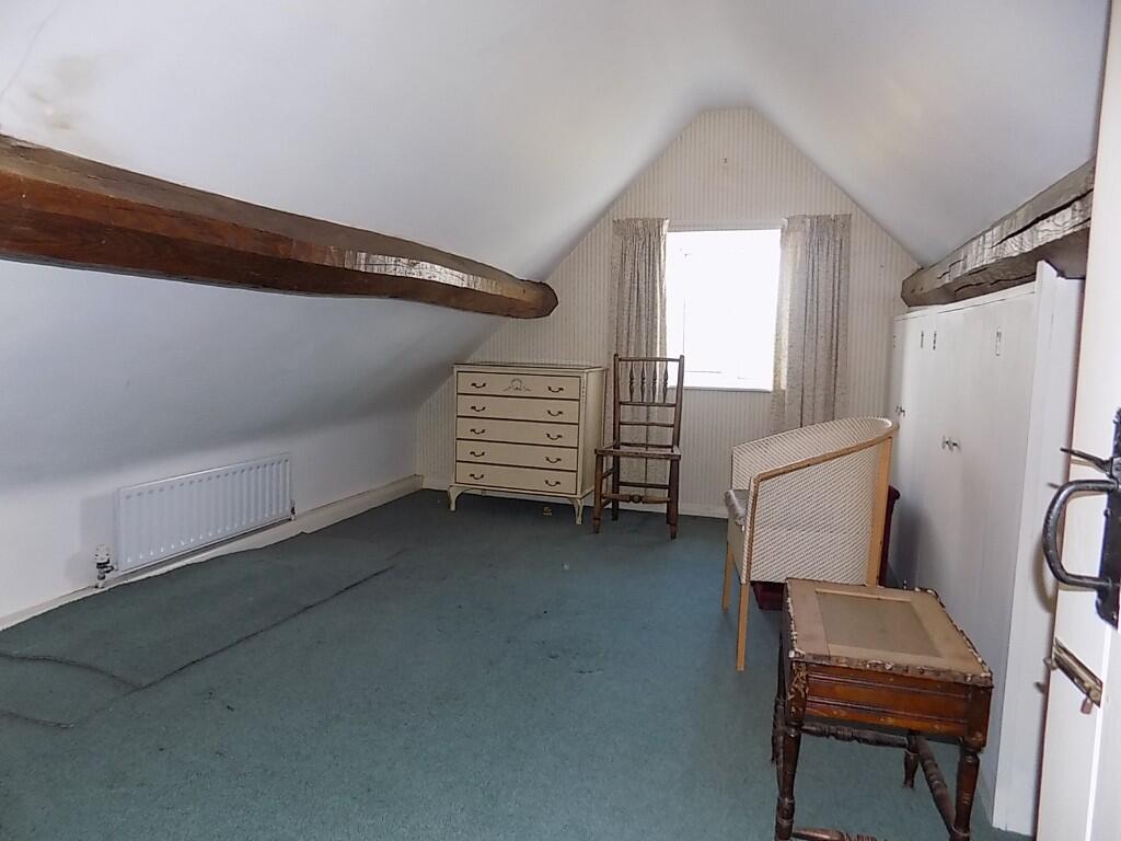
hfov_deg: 73.9
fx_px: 745
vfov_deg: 58.9
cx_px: 560
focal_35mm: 23
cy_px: 420
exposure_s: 1/30
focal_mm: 4
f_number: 3.1
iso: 200
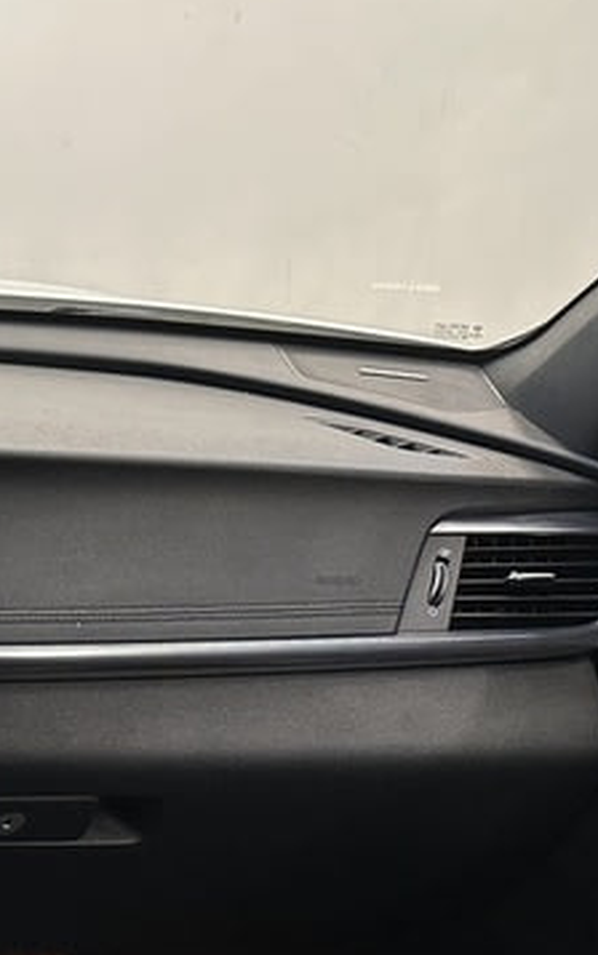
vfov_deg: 31.9
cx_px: -494
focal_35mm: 64
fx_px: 1668
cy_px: 583
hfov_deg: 16.7
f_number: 1.78
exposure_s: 1/50
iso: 200
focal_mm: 6.86
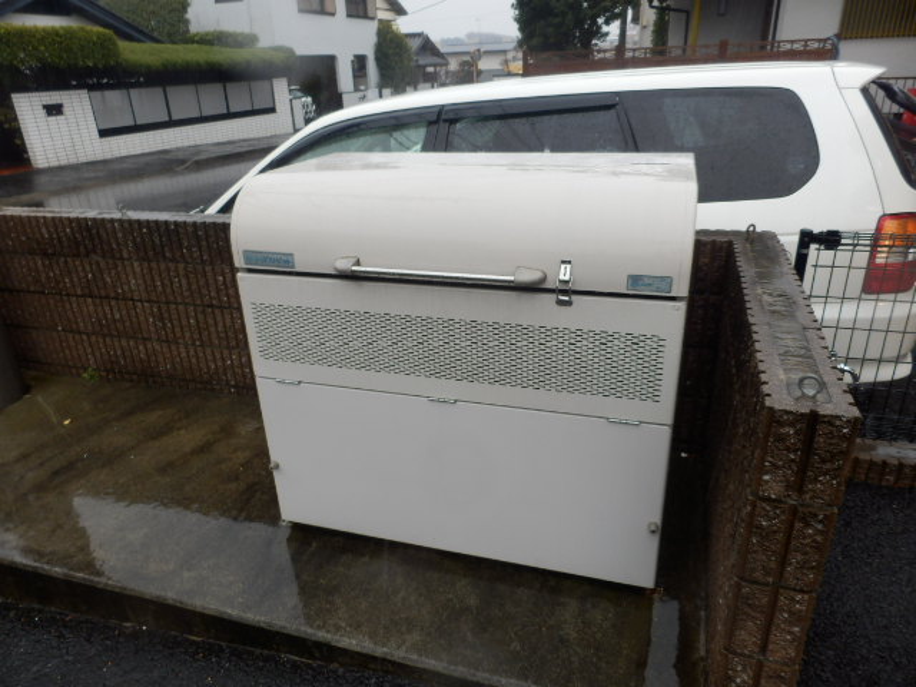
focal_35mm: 24
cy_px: 344
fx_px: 635
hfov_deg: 71.6
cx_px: 458
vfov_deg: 56.8
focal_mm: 4.2
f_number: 3
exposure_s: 1/30
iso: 100
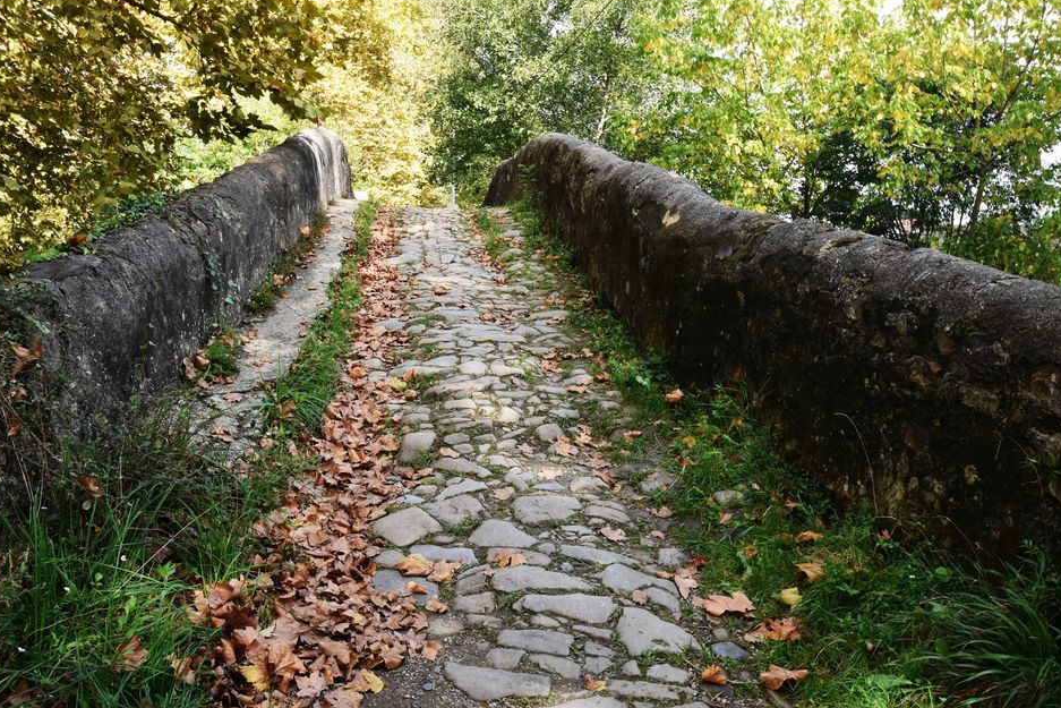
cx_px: 527
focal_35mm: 29
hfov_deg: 64.4
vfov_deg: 45.6
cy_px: 361
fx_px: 842
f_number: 7.1
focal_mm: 17
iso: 400
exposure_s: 1/200
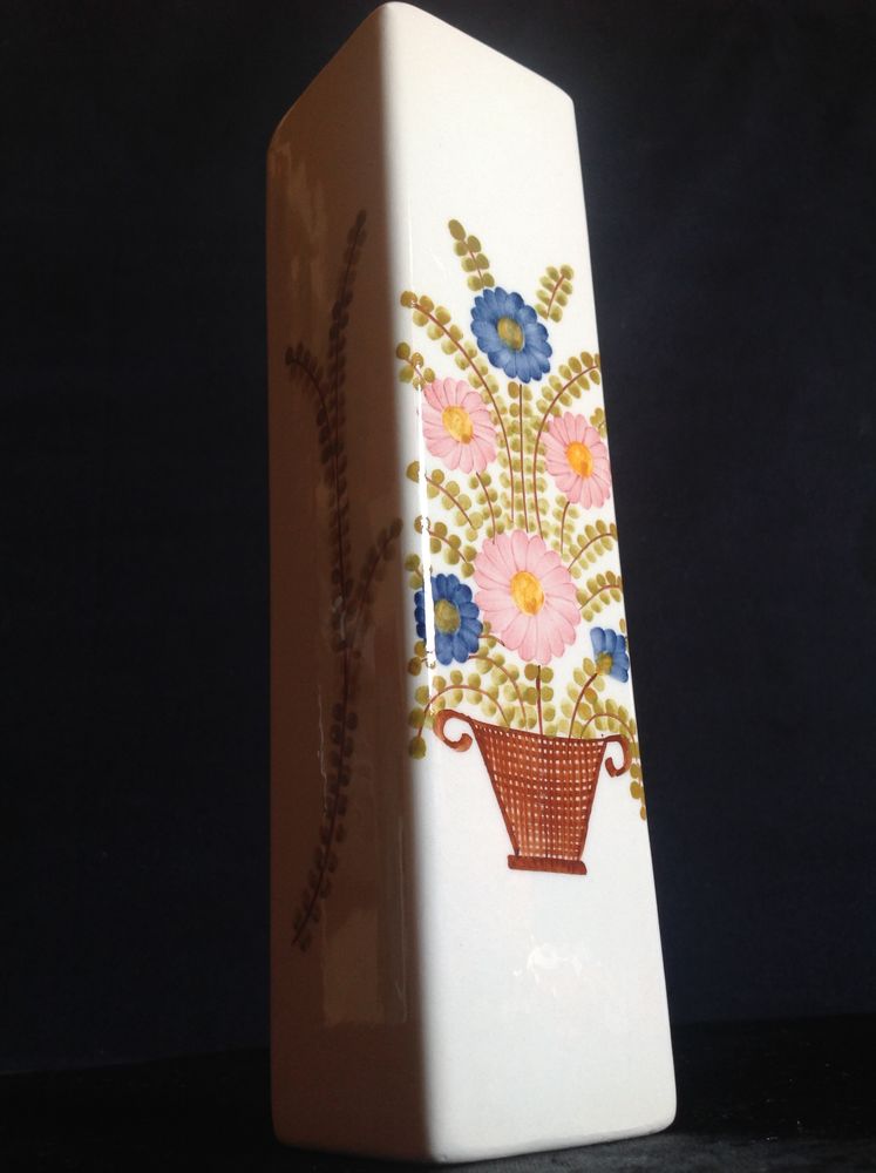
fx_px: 1184
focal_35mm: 35
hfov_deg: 40.6
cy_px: 586
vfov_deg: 52.7
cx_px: 438
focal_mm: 4.28
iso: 50
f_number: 2.4
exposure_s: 1/15
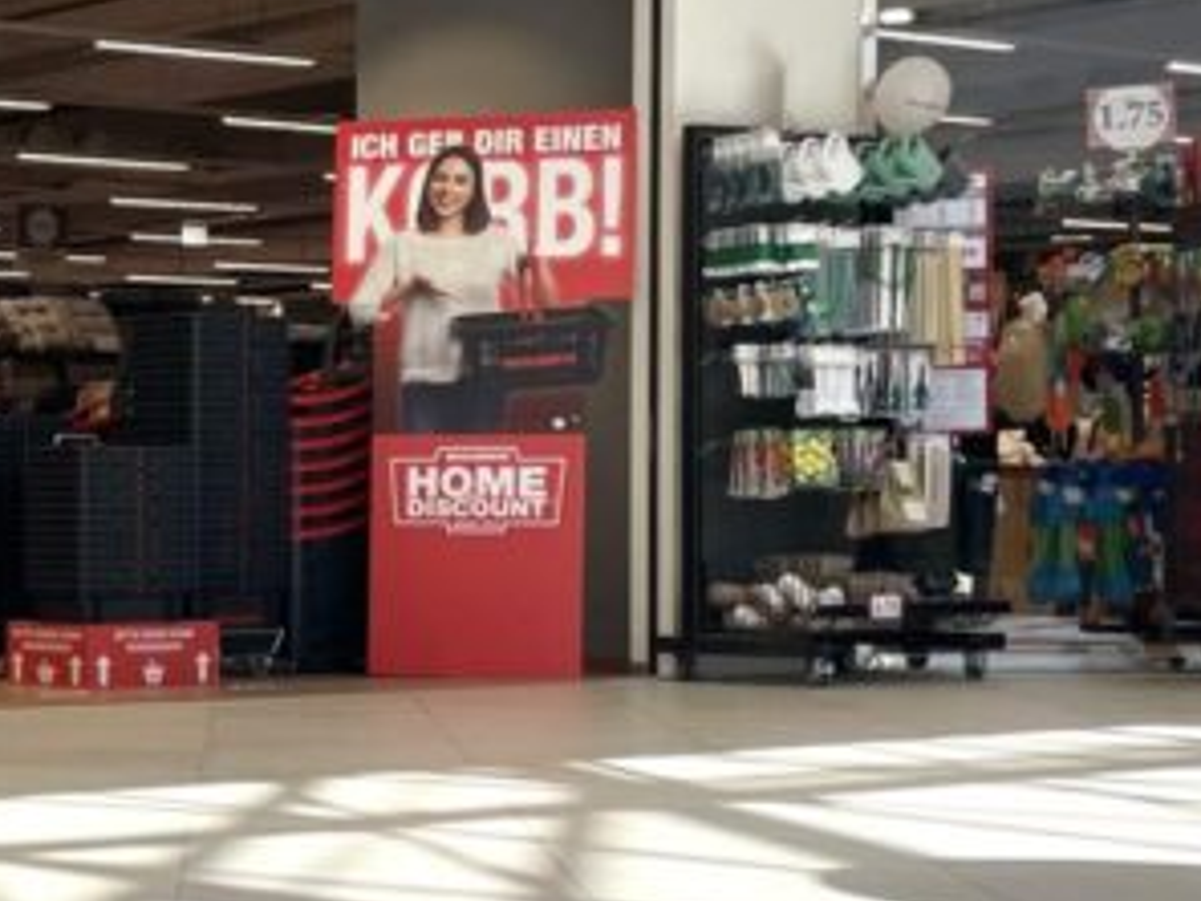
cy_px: 625
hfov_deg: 19.6
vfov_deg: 16.4
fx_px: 3123
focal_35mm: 90
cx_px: -479
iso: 32
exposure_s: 1/690
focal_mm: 4.2
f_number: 1.6
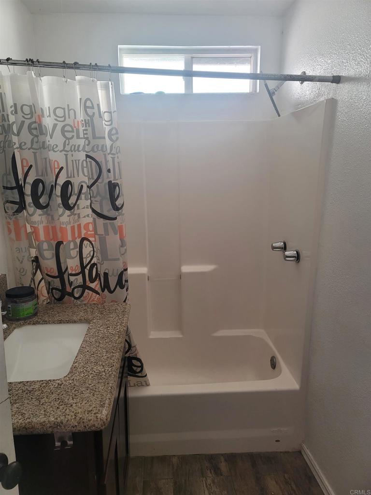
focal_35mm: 25
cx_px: 186
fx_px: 357
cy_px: 248
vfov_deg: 69.4
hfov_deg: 54.9
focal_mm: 7
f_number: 1.8
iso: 125
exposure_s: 1/120
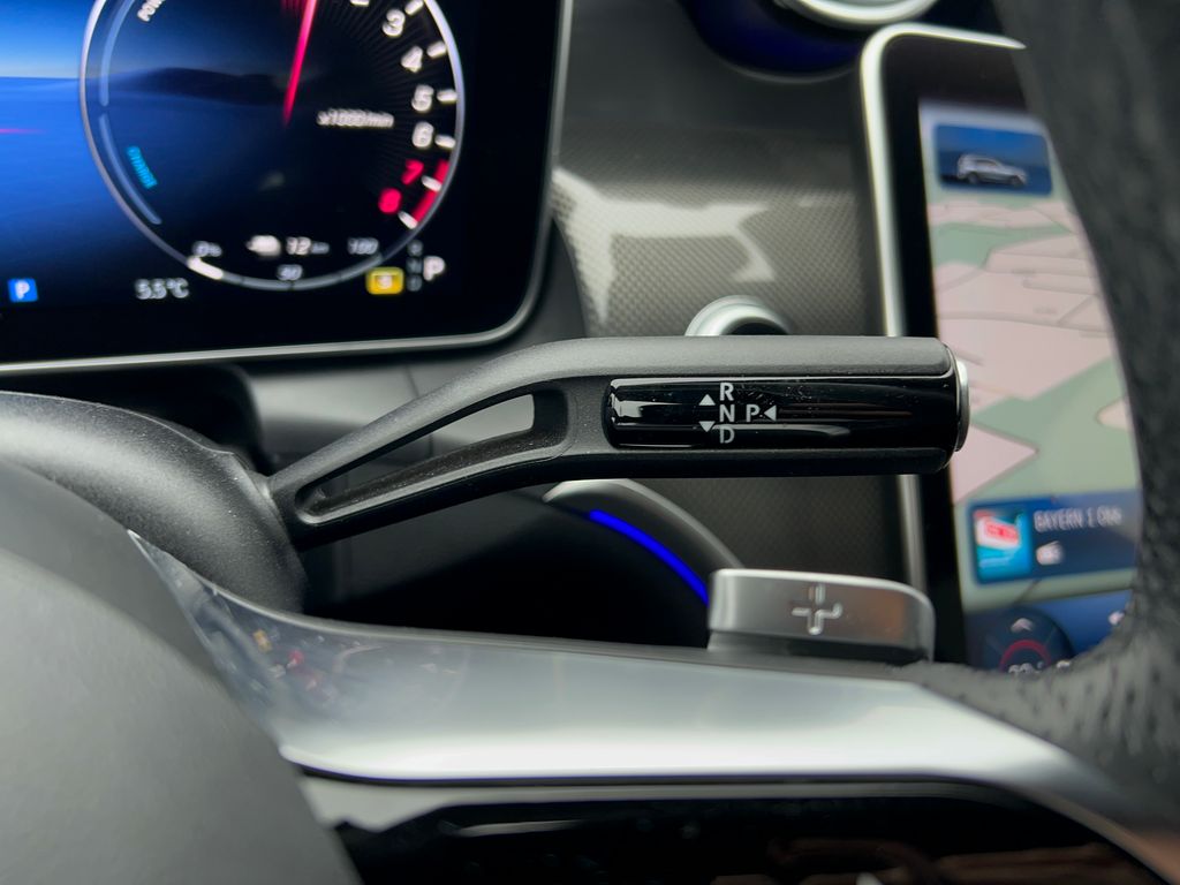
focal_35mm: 26
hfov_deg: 67.3
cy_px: 442
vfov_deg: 53.1
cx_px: 590
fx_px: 886
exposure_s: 1/56
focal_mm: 5.7
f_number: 1.5
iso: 32
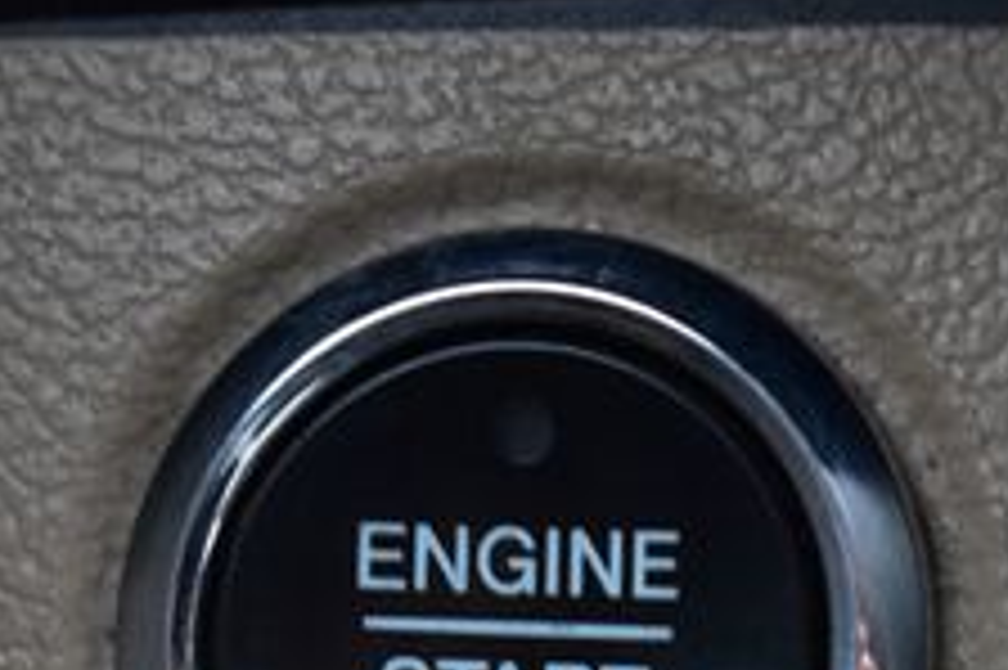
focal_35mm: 154
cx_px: 783
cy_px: 683
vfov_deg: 8.8
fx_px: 4309
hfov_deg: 13.3
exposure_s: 1/6
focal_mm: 36
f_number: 4.8
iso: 1600
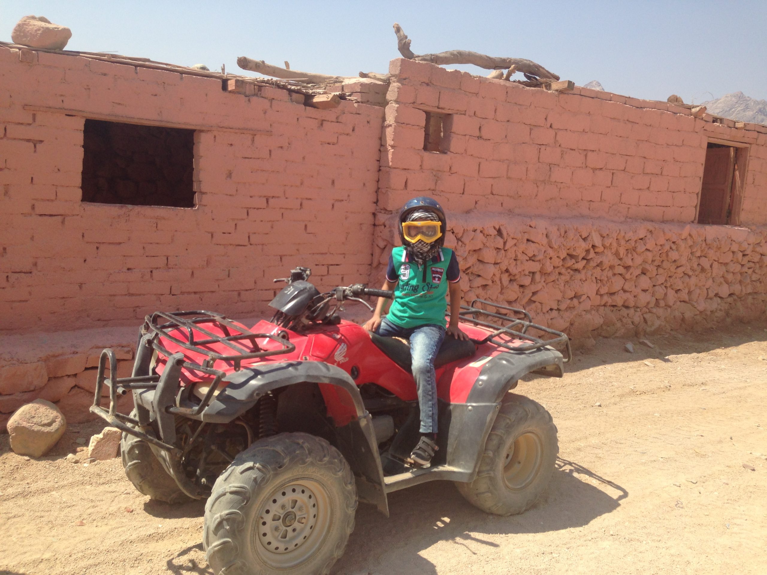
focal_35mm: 33
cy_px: 288
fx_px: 731
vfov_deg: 42.9
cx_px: 384
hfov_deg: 55.4
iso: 50
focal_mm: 4.12
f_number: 2.4
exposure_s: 1/1595
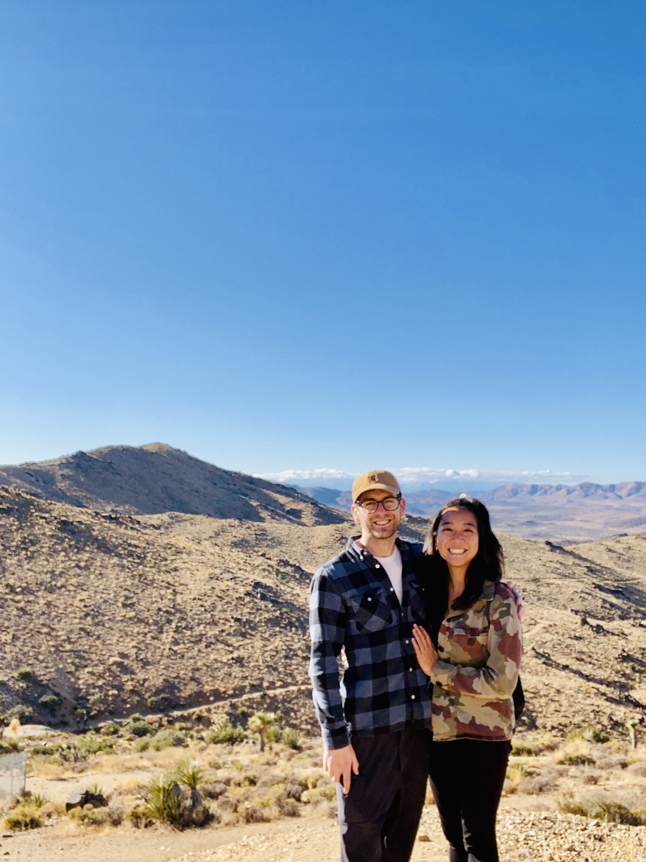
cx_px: 331
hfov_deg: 42.9
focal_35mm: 33
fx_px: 821
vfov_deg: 55.3
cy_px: 446
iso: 25
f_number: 2.2
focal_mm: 2.71
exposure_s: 1/761
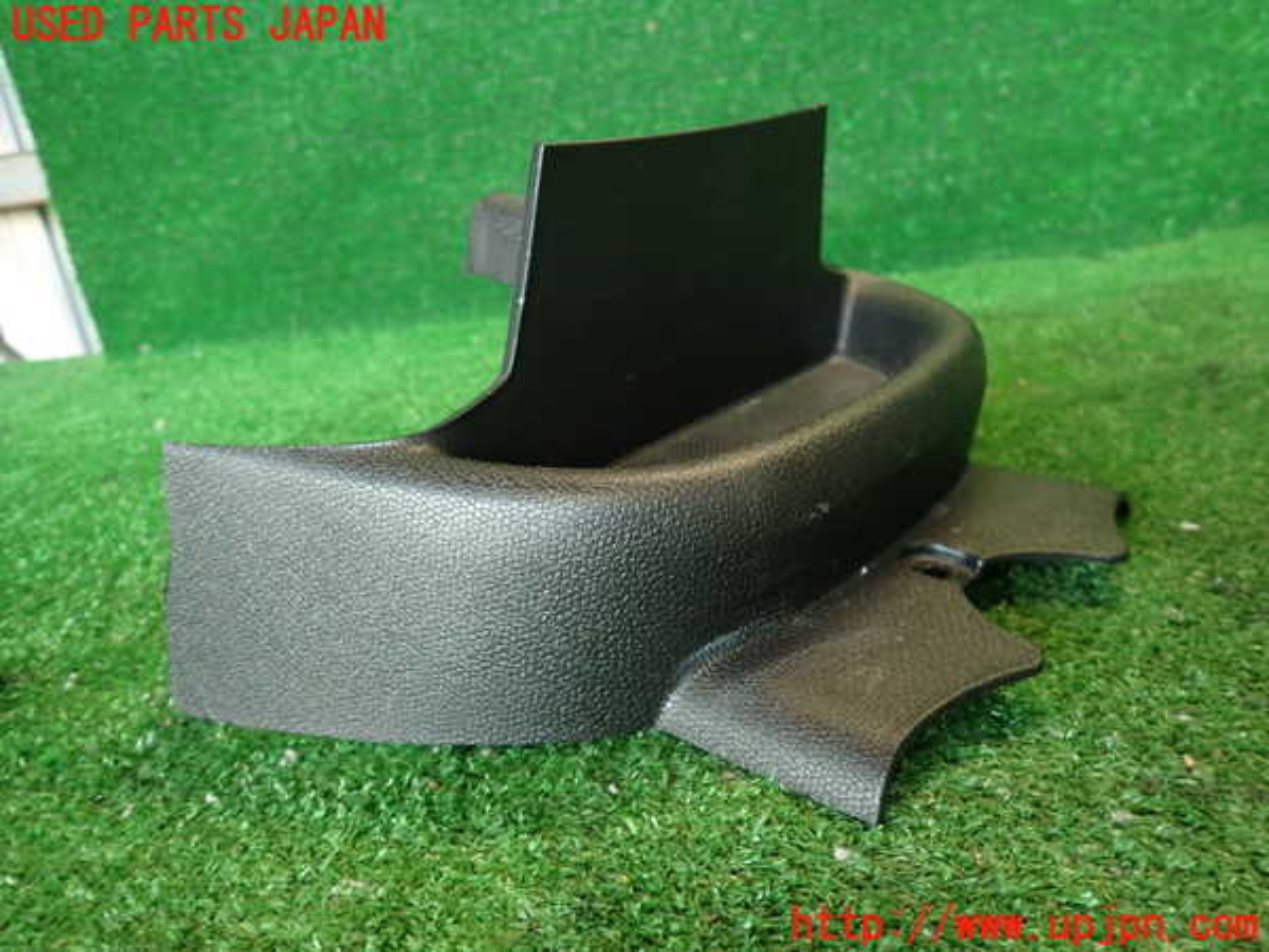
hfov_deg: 69.4
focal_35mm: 25
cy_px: 476
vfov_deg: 54.9
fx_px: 916
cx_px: 634
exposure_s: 1/40
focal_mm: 4.5
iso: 200
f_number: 2
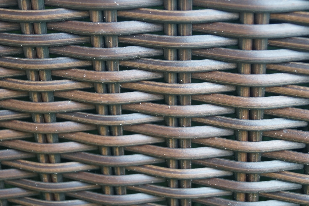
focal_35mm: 70
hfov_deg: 28.8
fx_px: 601
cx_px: 152
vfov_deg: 19.4
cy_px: 64
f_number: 4.5
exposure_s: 1/60
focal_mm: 28
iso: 500
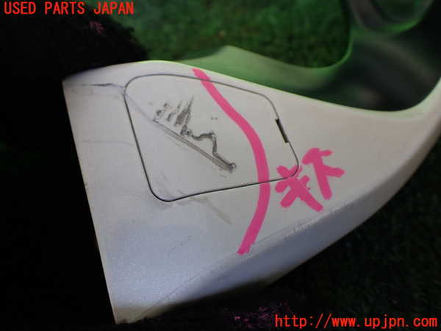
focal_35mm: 30
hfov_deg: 60.0
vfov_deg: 46.8
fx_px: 382
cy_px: 166
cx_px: 220
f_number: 2.3
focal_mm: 5.4
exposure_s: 1/125
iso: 125
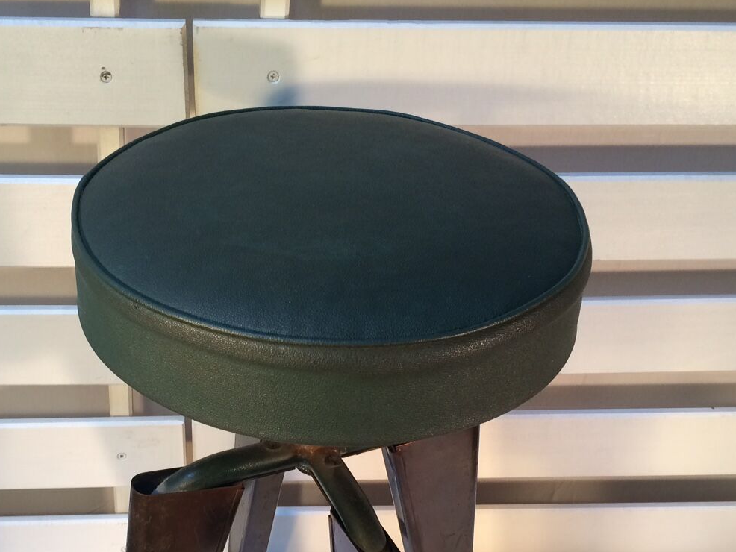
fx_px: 1021
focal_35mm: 48
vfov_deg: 29.5
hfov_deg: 39.4
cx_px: 278
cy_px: 449
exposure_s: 1/33
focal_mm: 4.15
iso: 40
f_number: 2.2
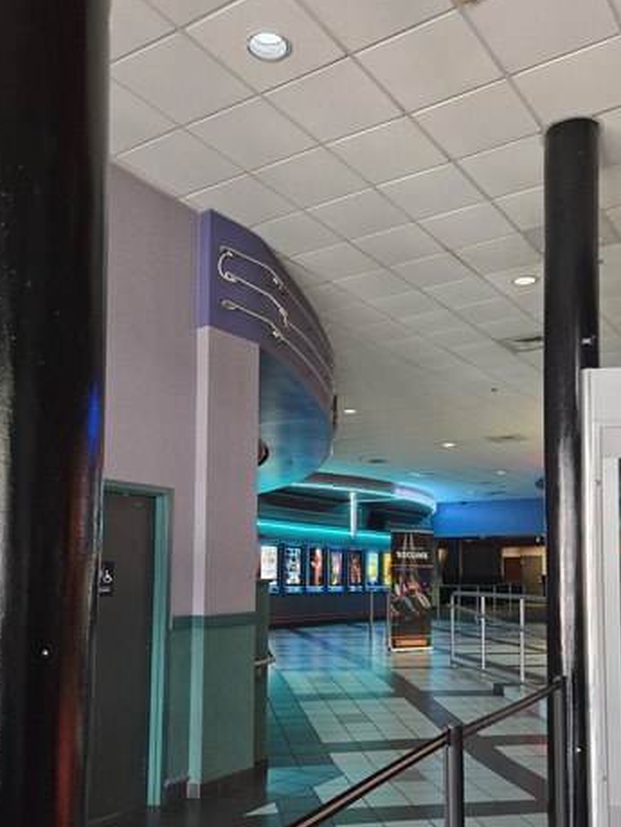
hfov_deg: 44.1
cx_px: 347
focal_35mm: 32
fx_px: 765
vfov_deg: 55.8
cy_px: 539
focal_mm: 5.4
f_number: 1.8
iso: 640
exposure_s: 1/120
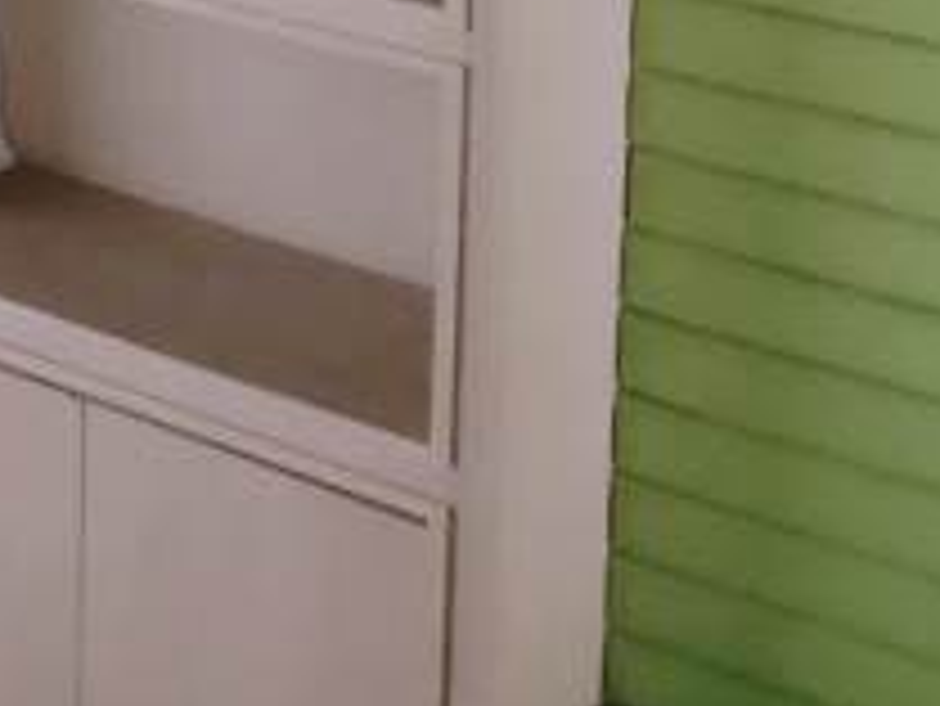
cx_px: -693
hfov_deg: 15.5
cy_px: -598
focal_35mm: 111
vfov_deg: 12.2
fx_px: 3016
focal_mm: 4.27
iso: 1480
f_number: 1.8
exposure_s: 1/17
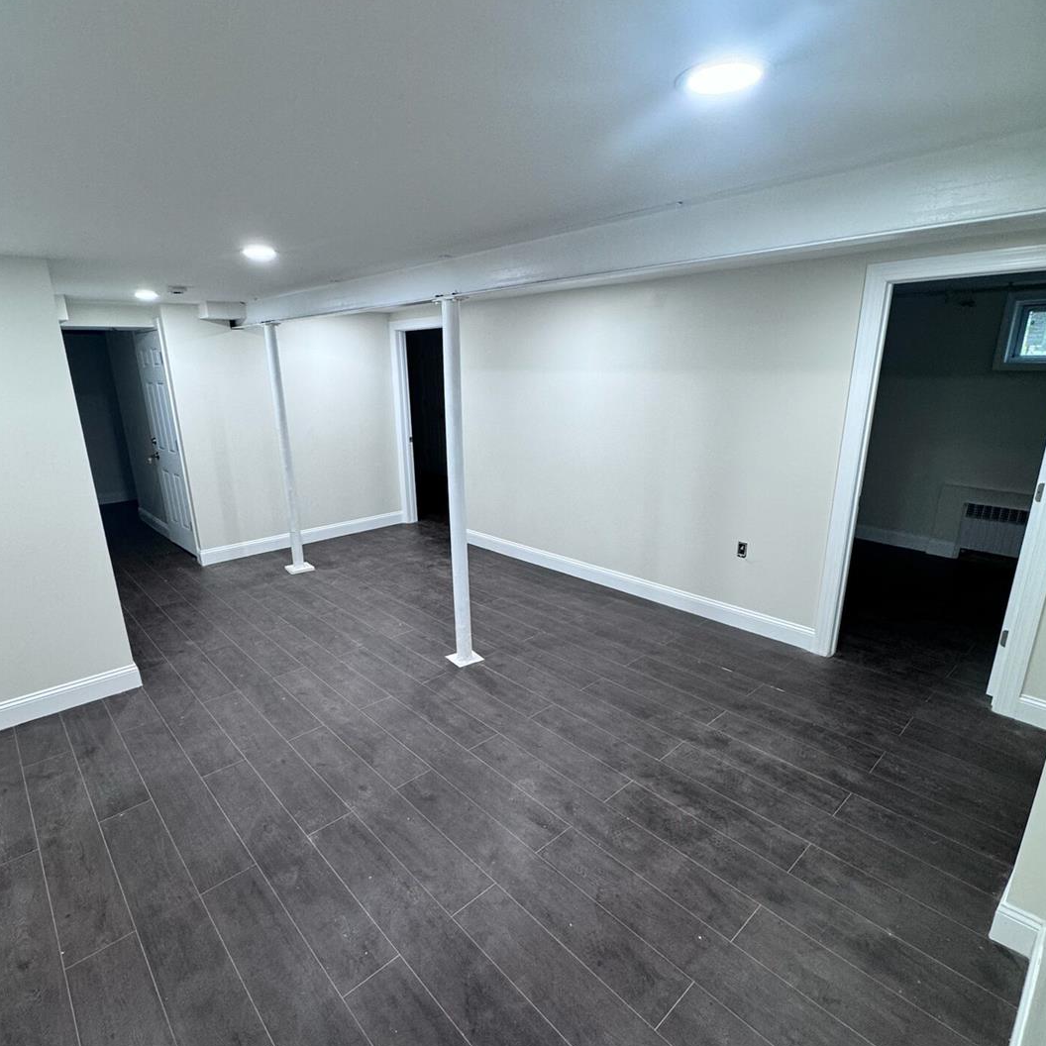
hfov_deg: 80.7
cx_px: 501
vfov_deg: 80.7
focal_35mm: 18
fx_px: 615
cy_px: 545
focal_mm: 2.22
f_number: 2.2
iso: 160
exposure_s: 1/60
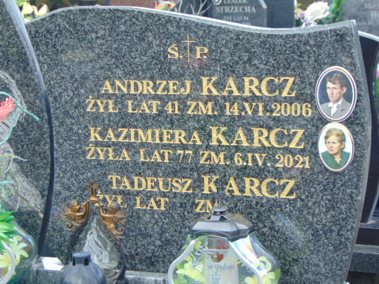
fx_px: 1182
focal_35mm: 108
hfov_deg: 18.2
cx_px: 190
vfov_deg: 13.7
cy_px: 142
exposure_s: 1/160
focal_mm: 19.4
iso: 80
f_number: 3.9
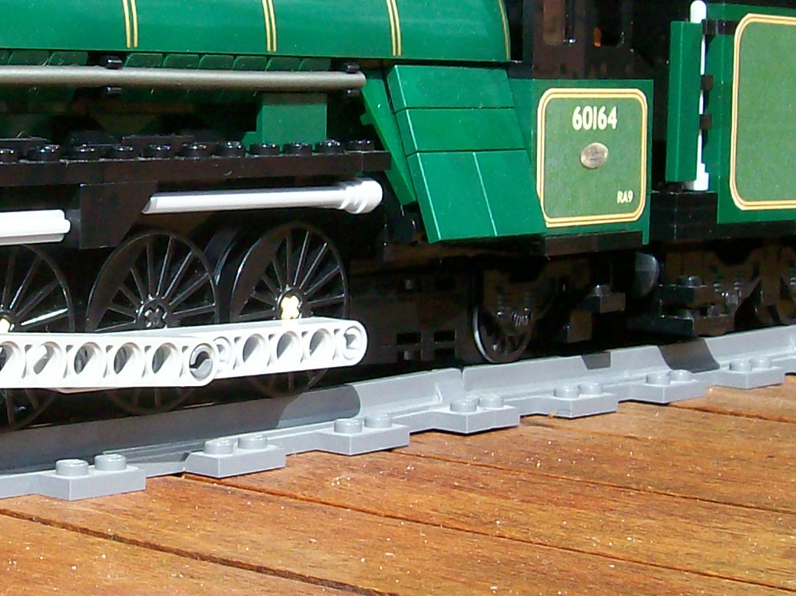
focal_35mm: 99
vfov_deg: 14.9
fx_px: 2274
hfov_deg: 19.5
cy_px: 163
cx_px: 104
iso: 80
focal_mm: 6
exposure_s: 1/406
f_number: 4.8
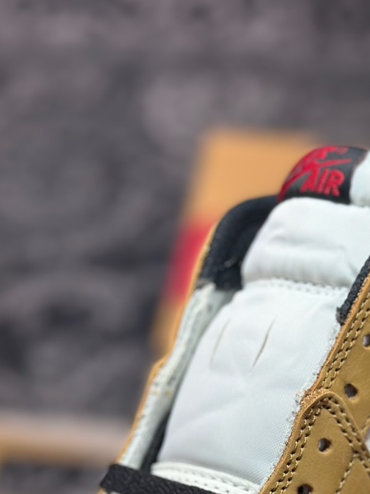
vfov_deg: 20.3
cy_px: 468
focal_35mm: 94
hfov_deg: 15.5
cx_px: 328
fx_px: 1340
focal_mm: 6.86
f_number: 1.78
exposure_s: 1/663
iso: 80
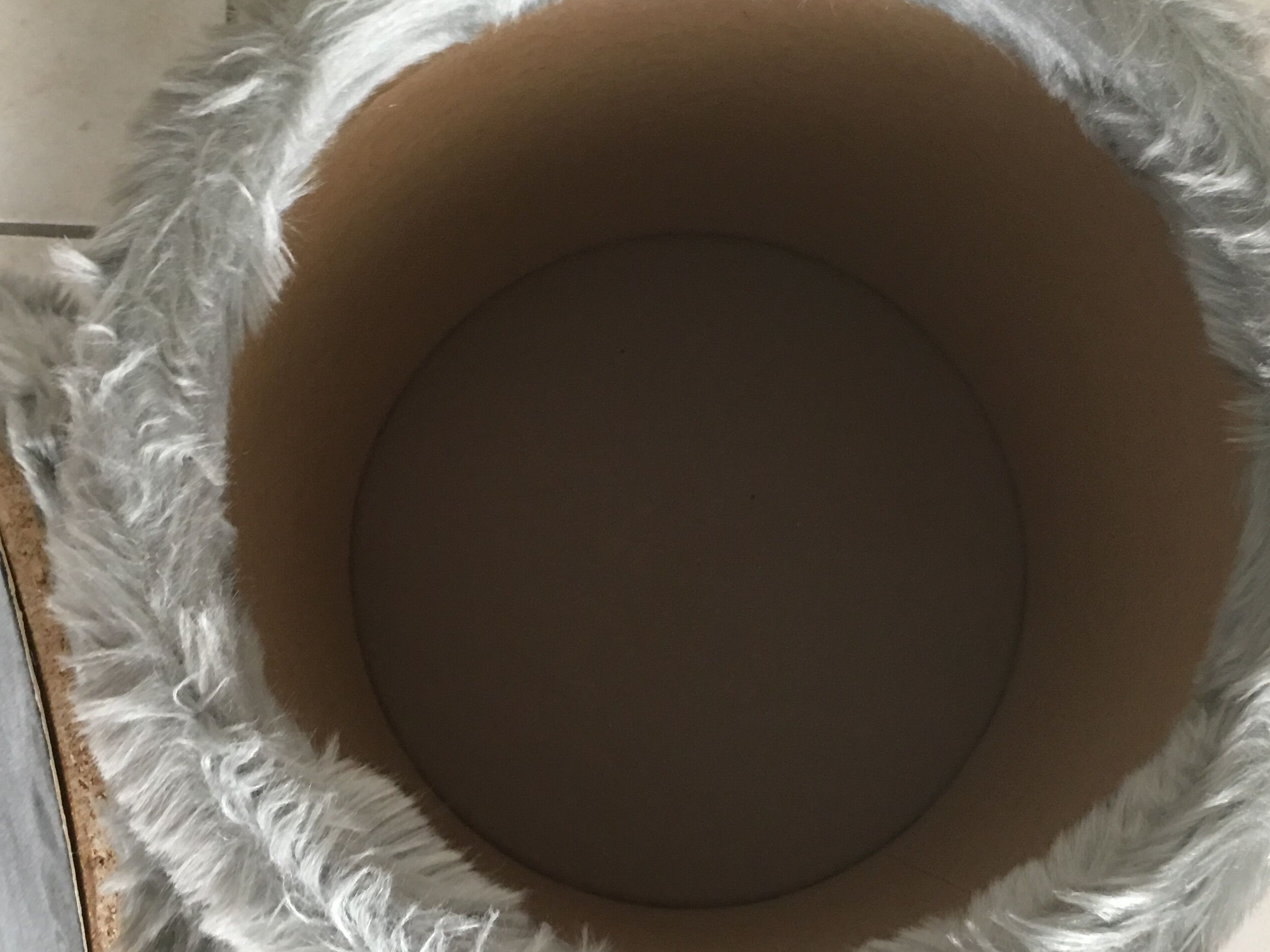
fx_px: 1687
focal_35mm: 46
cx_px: 656
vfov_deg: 31.4
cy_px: 599
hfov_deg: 41.2
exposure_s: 1/17
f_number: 2.2
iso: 100
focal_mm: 4.15
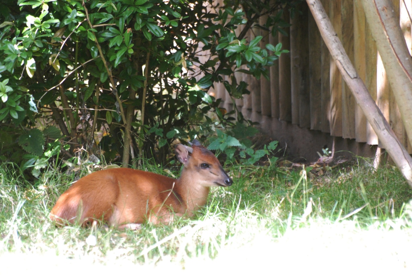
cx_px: 206
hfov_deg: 4.6
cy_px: 138
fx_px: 5155
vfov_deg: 3.1
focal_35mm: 450
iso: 1600
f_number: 5.6
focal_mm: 300
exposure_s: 1/160
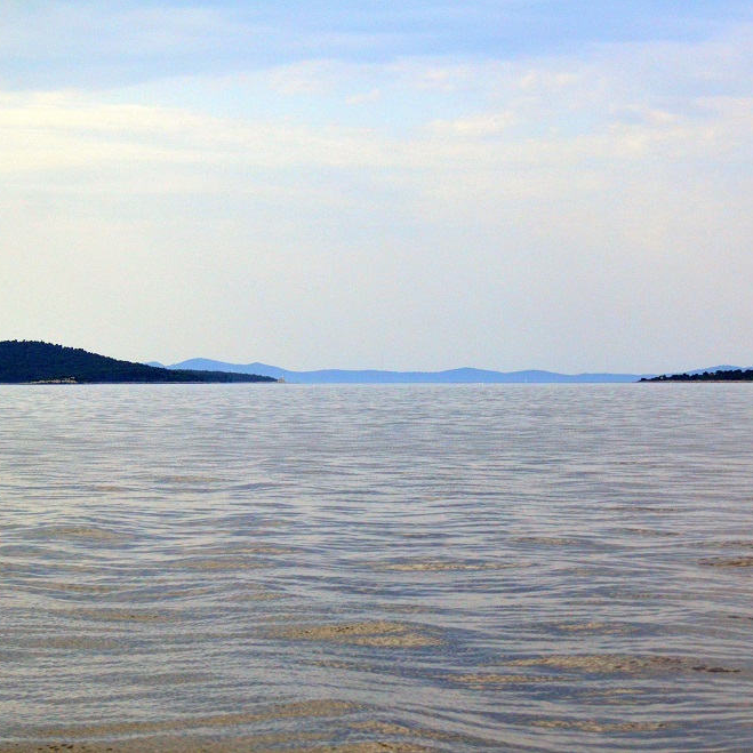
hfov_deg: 12.9
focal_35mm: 135
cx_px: 471
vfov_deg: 12.9
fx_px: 3322
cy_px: 376
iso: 800
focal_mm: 70
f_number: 4.5
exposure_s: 1/6400
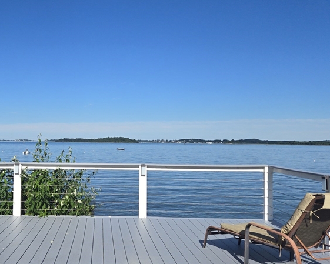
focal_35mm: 41
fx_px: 401
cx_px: 84
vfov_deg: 36.5
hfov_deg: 43.4
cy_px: 130
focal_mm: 5.4
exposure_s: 1/2657
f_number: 1.8
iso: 25
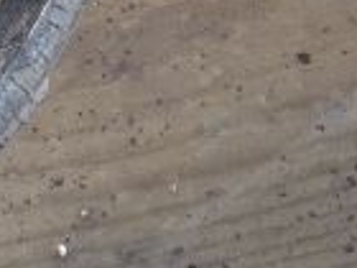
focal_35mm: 360
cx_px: -306
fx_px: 3713
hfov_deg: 5.4
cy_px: -245
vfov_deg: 4.1
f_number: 5.6
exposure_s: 1/50
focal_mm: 11.2
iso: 80
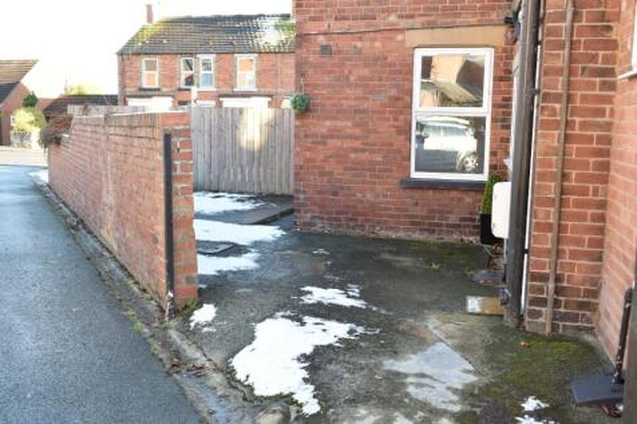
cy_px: 212
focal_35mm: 36
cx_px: 318
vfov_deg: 36.8
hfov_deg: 53.1
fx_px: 637
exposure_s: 1/125
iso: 800
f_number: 7.1
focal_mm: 24
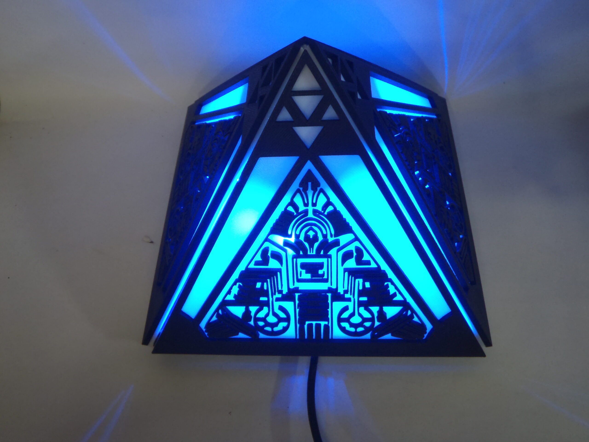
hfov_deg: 63.4
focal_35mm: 28
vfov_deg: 49.7
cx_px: 294
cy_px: 221
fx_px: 476
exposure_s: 1/25
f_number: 3.5
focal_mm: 5
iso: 200
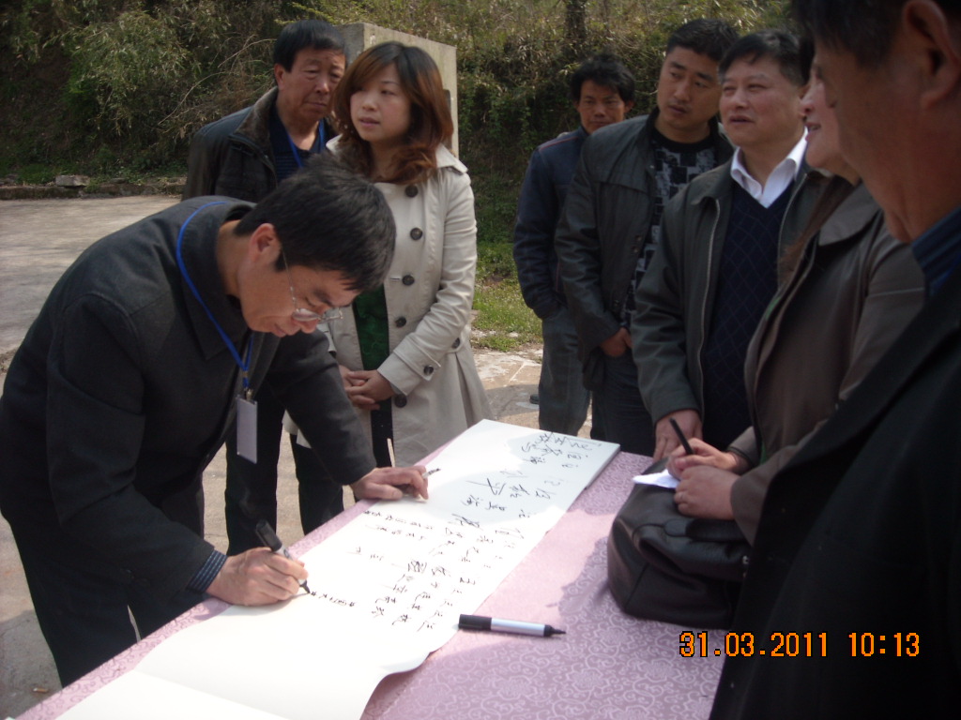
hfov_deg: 52.6
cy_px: 360
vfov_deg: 40.7
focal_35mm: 35
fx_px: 972
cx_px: 480
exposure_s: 1/148
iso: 64
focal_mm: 5.7
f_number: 5.6
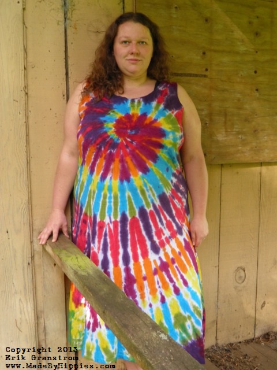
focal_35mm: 39
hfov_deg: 36.8
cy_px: 185
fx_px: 416
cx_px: 138
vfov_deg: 47.9
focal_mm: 7.1
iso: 100
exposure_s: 1/25
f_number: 3.2
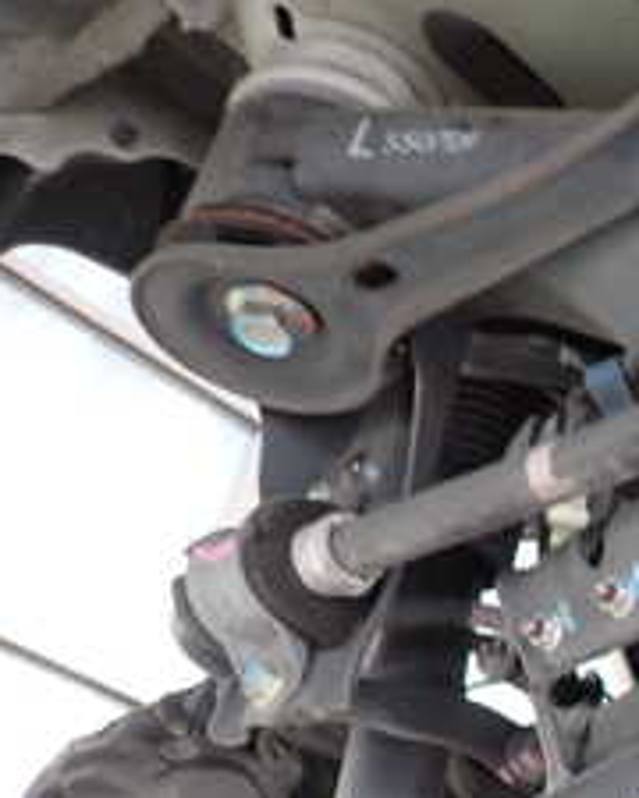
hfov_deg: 20.1
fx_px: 1537
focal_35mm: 65
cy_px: 649
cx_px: 969
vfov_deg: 28.5
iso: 200
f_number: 2
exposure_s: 1/40
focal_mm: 4.5
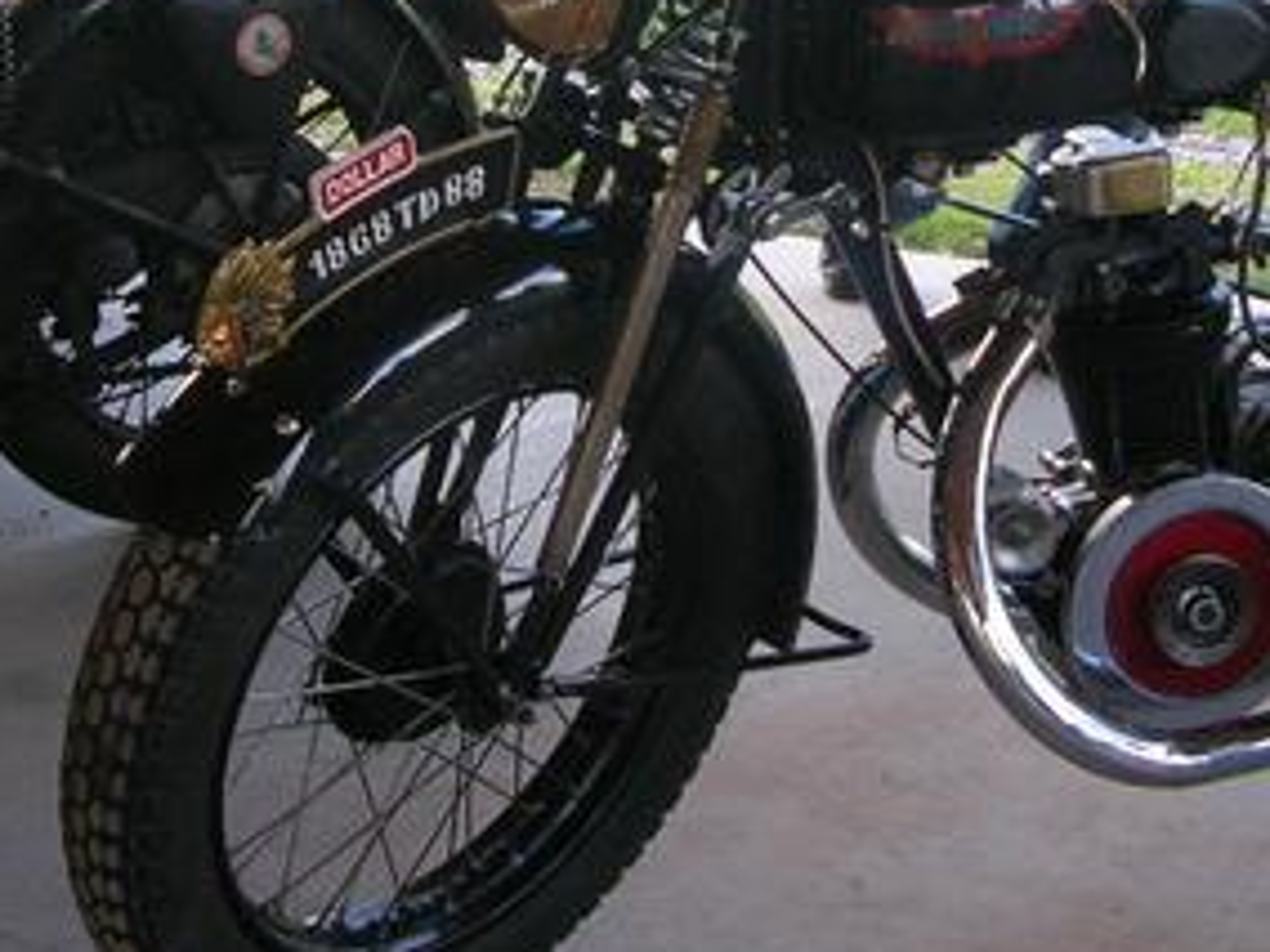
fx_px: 2898
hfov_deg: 24.6
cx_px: 845
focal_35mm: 79
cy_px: 152
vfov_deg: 18.4
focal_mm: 5.8
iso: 50
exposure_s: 1/48.1
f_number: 2.8
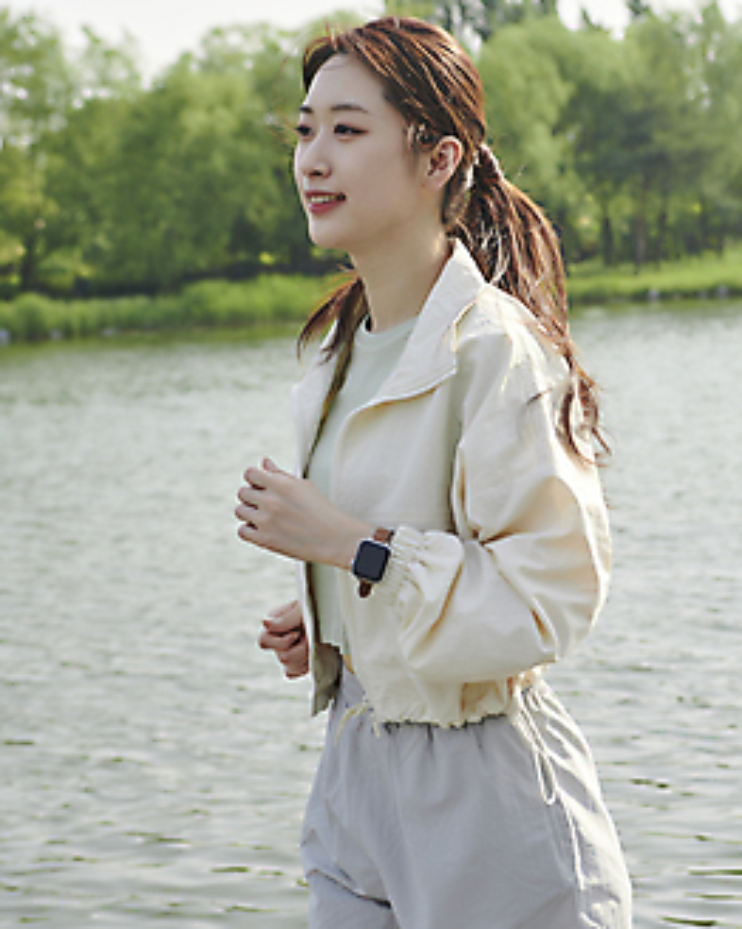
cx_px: 368
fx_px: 2171
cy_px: 411
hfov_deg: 19.4
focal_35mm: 79
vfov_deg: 24.1
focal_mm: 58
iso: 160
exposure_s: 1/640
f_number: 5.6
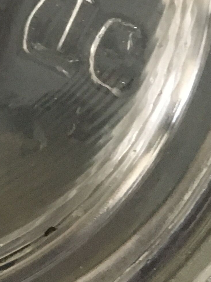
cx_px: -98
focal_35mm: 119
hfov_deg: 11.9
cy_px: -135
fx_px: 967
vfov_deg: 15.3
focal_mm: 4.15
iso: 200
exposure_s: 1/17
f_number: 2.2
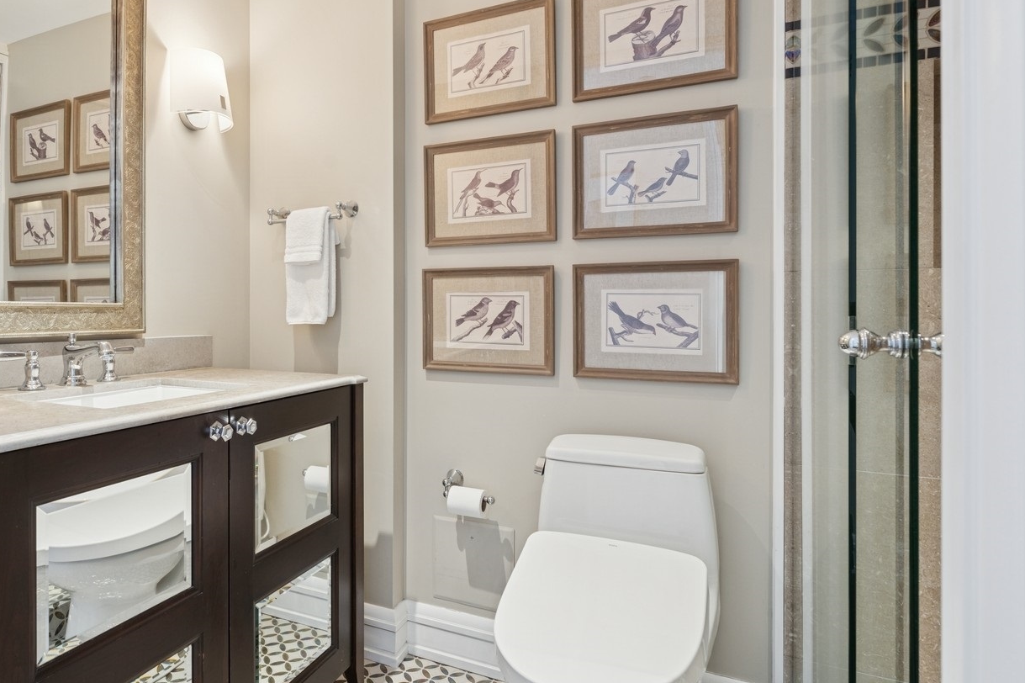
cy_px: 325
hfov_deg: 79.4
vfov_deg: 59.4
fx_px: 598
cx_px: 372
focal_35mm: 21
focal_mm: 16
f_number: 8
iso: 320
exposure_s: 1/13
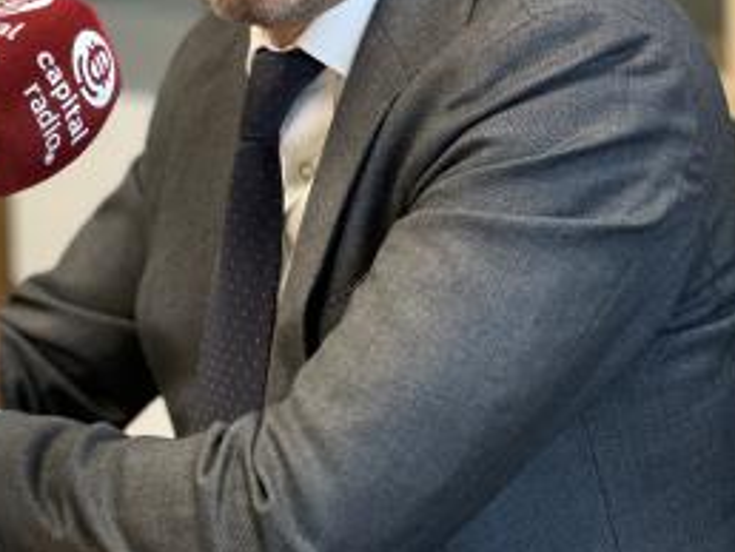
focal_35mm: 149
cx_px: 80
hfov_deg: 13.1
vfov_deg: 9.9
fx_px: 3167
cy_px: 53
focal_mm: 9
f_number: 2.8
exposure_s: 1/33
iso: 125
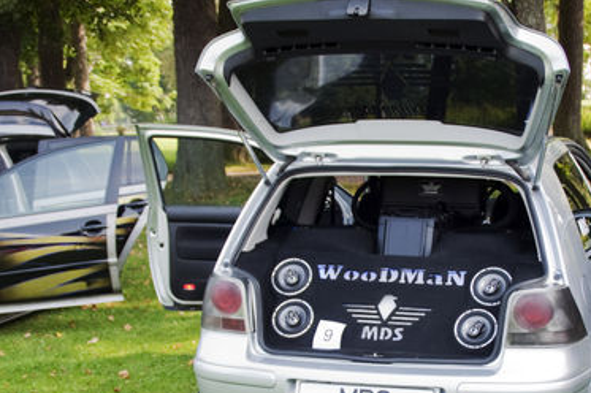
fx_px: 1181
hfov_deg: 27.8
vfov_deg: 18.7
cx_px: 418
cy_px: 310
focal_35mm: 72
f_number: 4
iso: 640
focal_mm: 28
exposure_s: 1/400
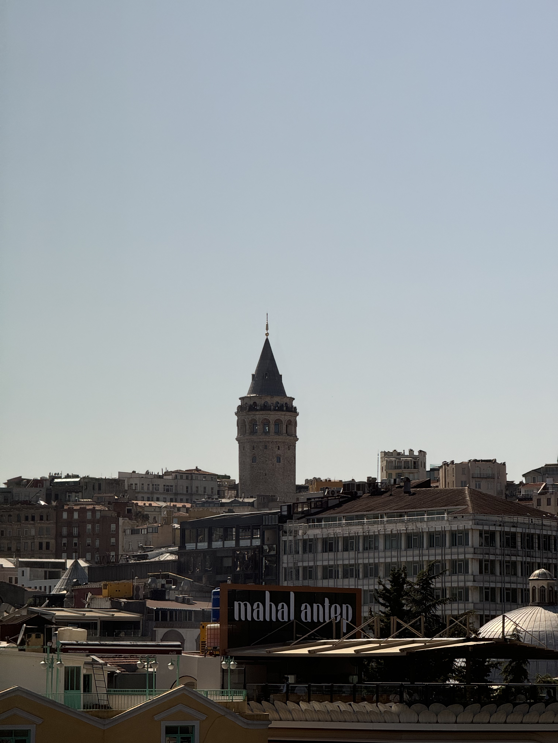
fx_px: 2579
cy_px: 372
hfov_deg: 12.3
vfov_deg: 16.4
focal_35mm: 120
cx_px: 279
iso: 50
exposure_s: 1/1969
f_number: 2.8
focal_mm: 15.66
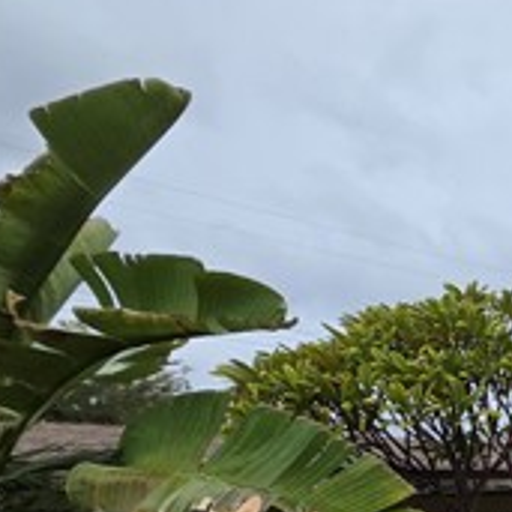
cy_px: 581
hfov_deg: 21.8
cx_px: 940
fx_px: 720
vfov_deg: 33.4
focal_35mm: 43
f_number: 1.9
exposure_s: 1/626
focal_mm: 2.2
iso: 40
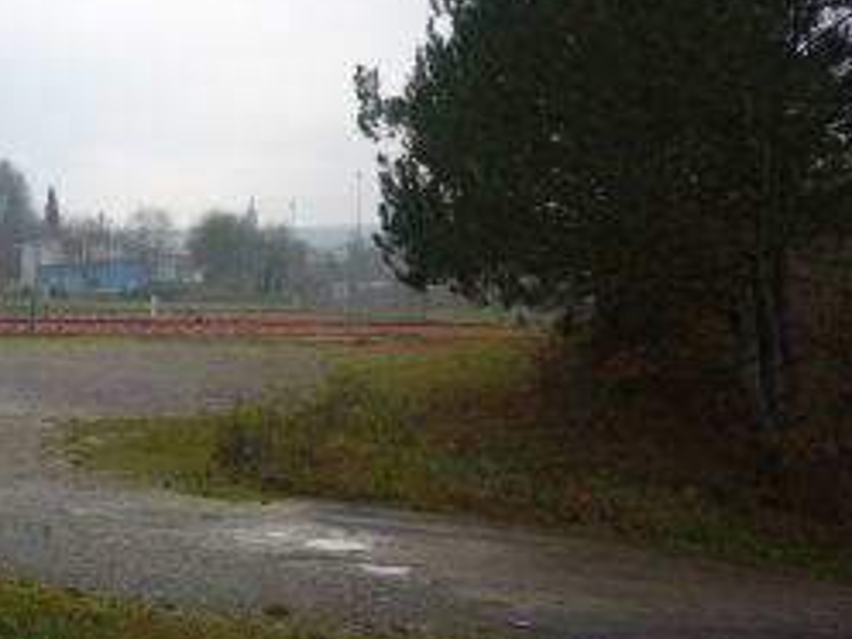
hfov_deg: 30.0
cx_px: 96
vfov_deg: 23.7
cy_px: 320
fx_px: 1526
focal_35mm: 62
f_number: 4
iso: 100
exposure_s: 1/200
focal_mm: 5.2
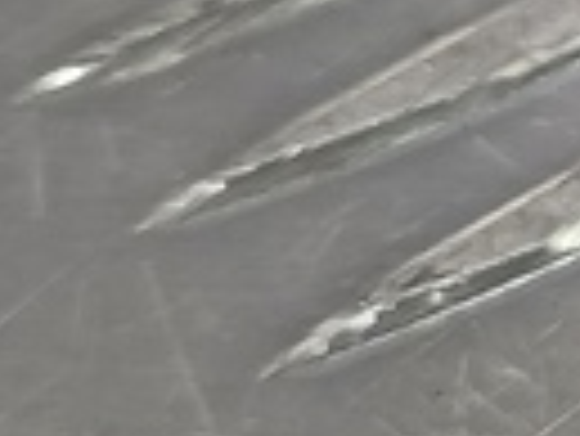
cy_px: -445
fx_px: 3052
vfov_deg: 7.8
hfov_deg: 8.2
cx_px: 2037
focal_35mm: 182
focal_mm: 4.11
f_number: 1.6
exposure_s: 1/50
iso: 110
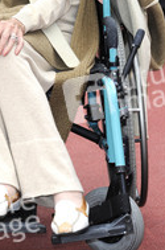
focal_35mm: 318
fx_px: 2198
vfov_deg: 6.5
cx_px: 11
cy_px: 26
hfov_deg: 4.3
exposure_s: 1/160
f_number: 7.1
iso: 400
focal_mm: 150
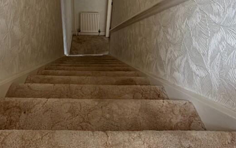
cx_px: 98
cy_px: -8
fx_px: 187
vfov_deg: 37.4
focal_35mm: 29
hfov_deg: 64.2
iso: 320
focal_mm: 2.22
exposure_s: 1/60
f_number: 2.2
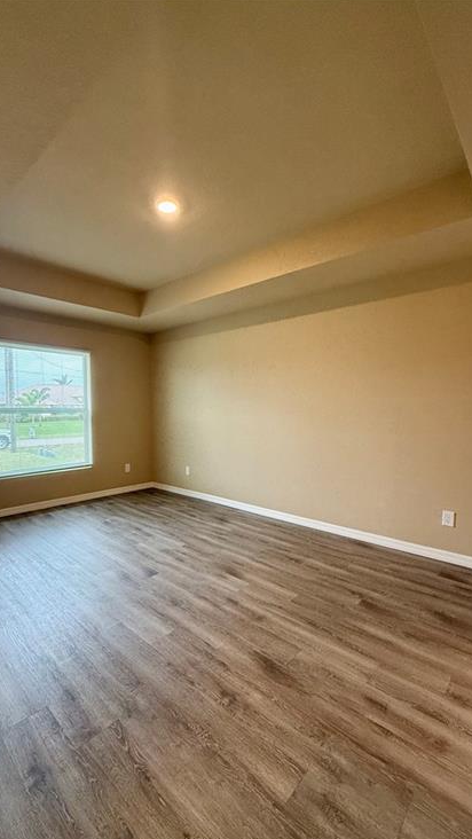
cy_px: 434
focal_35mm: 16
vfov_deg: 99.3
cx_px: 212
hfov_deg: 66.9
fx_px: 356
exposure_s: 1/120
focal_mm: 2.22
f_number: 2.2
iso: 400
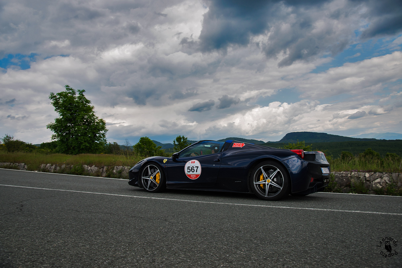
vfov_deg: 43.6
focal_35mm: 30
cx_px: 201
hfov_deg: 61.9
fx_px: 335
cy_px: 134
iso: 400
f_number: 6.3
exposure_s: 1/1000
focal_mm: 30
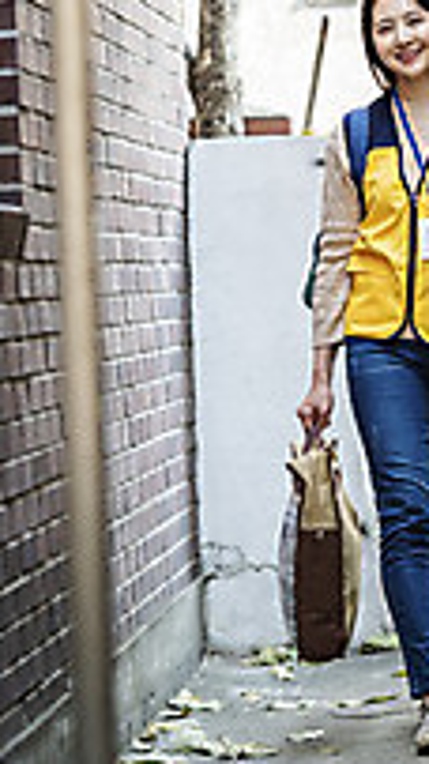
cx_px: 438
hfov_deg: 5.9
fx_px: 4171
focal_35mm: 206
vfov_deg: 10.4
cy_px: 120
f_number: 2.8
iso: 400
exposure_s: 1/160
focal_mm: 100
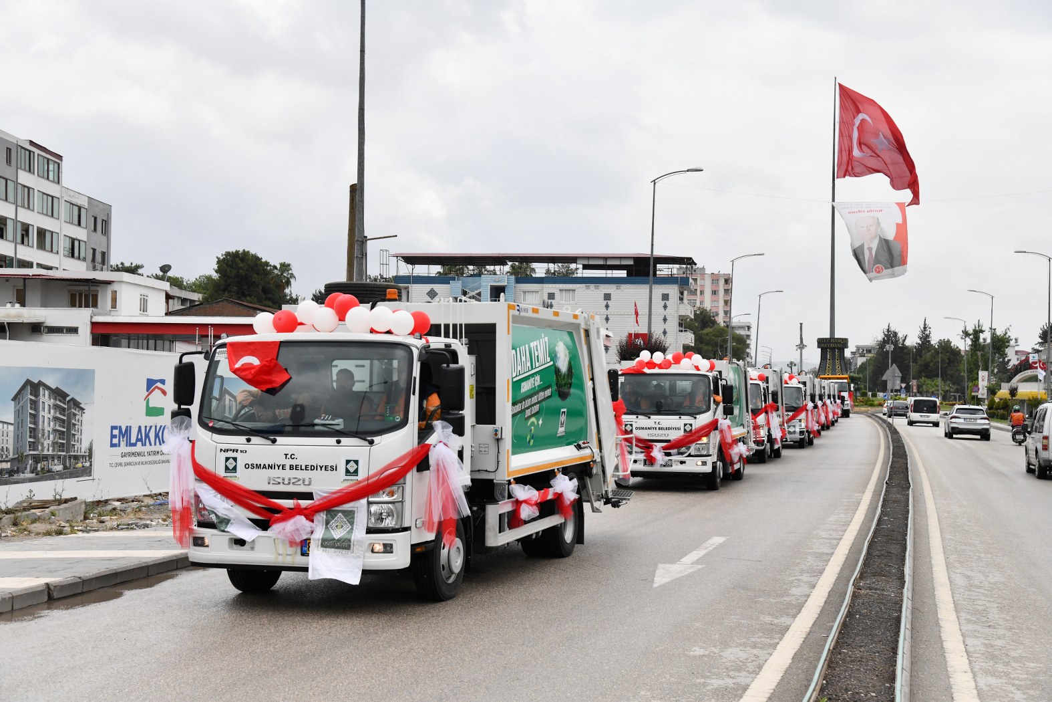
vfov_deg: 28.1
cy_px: 351
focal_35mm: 48
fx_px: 1403
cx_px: 526
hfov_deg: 41.1
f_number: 5.6
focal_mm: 48
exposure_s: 1/6400
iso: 1600
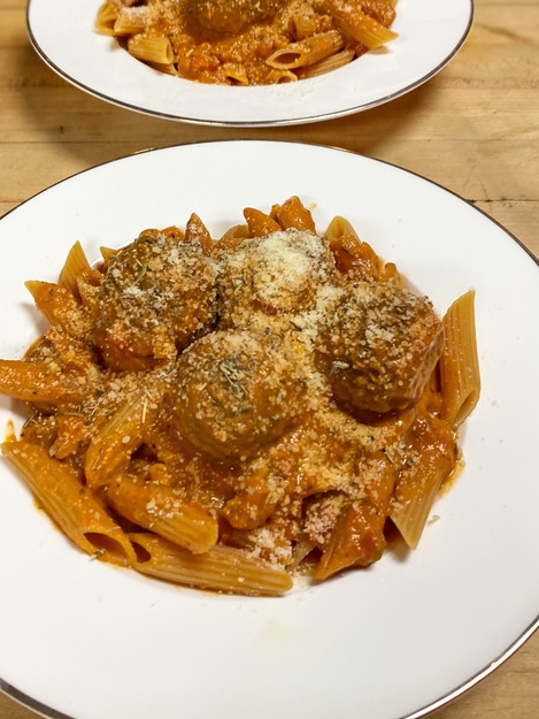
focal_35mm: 36
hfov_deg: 39.6
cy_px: 327
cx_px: 237
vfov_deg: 51.3
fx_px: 747
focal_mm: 4.25
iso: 100
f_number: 1.8
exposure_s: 1/120
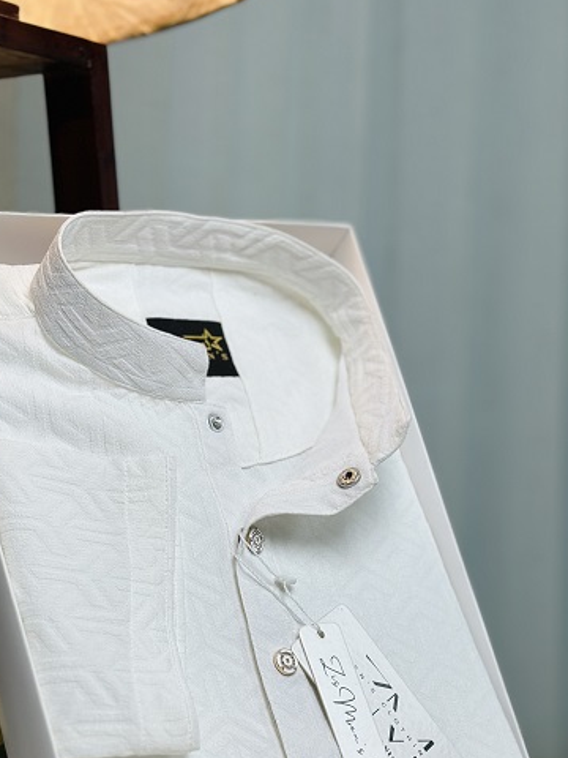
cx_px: 230
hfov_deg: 24.4
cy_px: 456
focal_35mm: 60
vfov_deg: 32.1
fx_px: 1313
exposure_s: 1/190
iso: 80
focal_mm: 6.86
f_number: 1.78
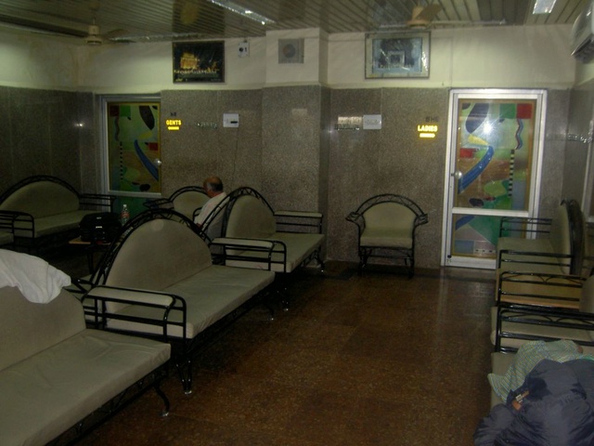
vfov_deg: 41.8
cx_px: 297
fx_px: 583
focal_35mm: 34
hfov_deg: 54.0
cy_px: 223
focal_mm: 5.6
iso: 100
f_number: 2.8
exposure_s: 1/60
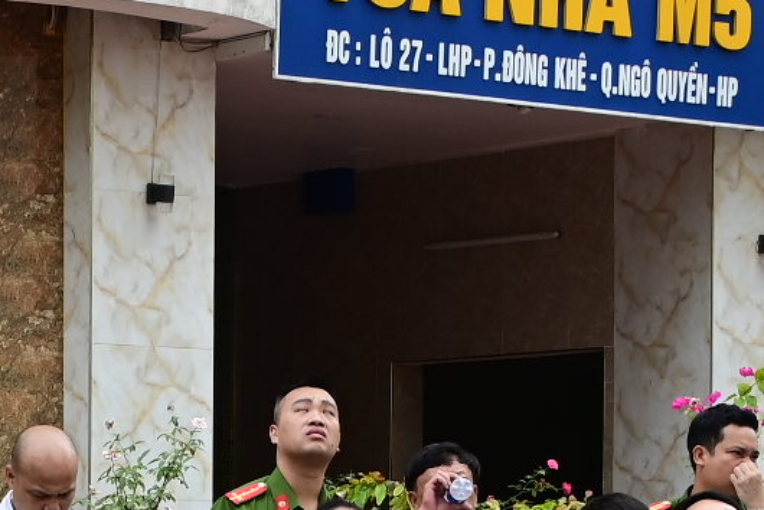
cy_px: 608
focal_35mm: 167
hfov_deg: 12.0
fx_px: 3546
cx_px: -136
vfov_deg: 8.2
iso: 320
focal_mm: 30
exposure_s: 1/200
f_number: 10
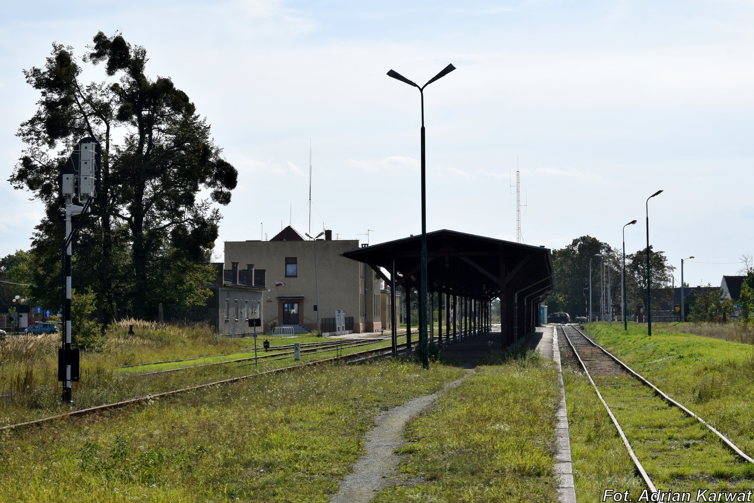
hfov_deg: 29.9
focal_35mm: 68
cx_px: 377
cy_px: 252
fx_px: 1414
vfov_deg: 20.2
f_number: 13
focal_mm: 45
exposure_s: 1/640
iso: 320
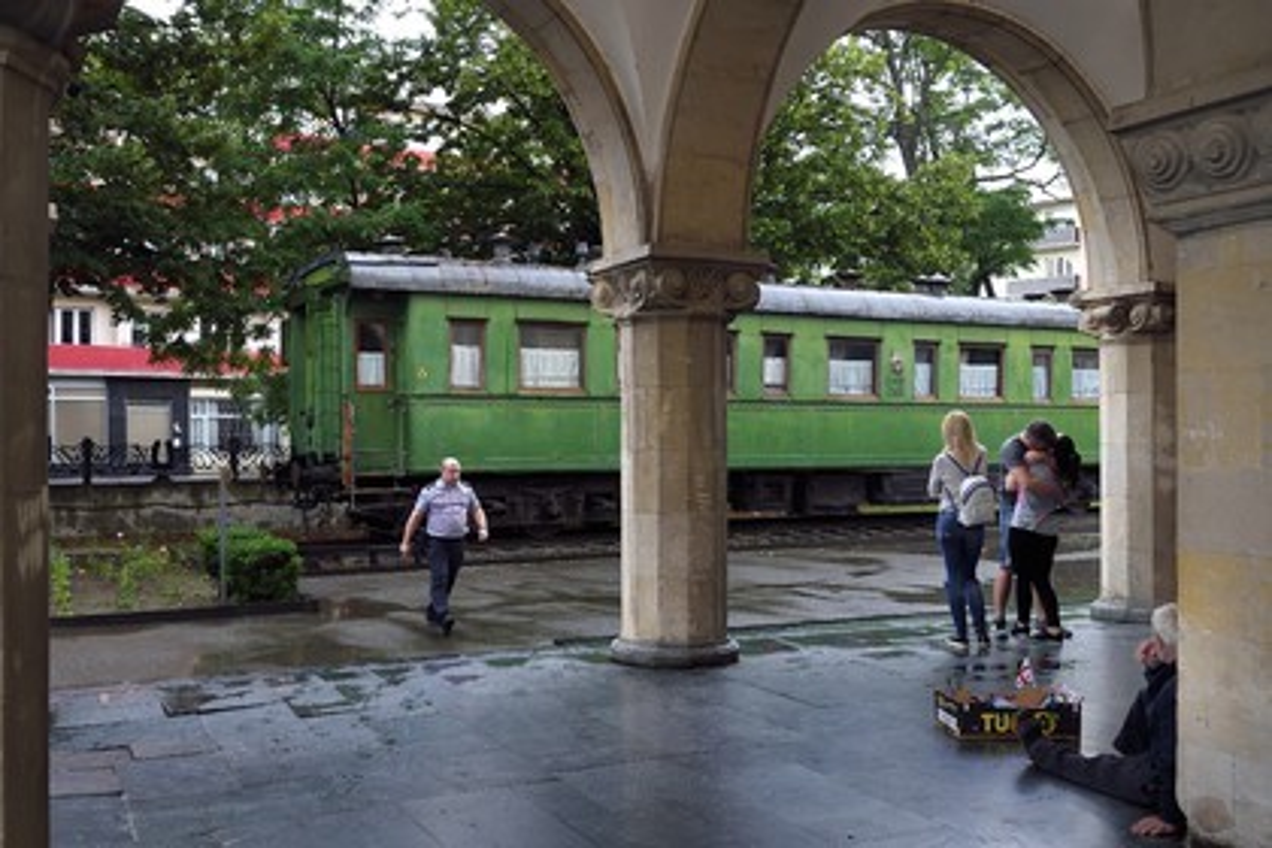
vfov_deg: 42.3
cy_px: 424
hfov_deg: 60.3
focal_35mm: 31
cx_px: 636
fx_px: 1095
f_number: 5.6
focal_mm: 31
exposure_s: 1/80
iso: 1600
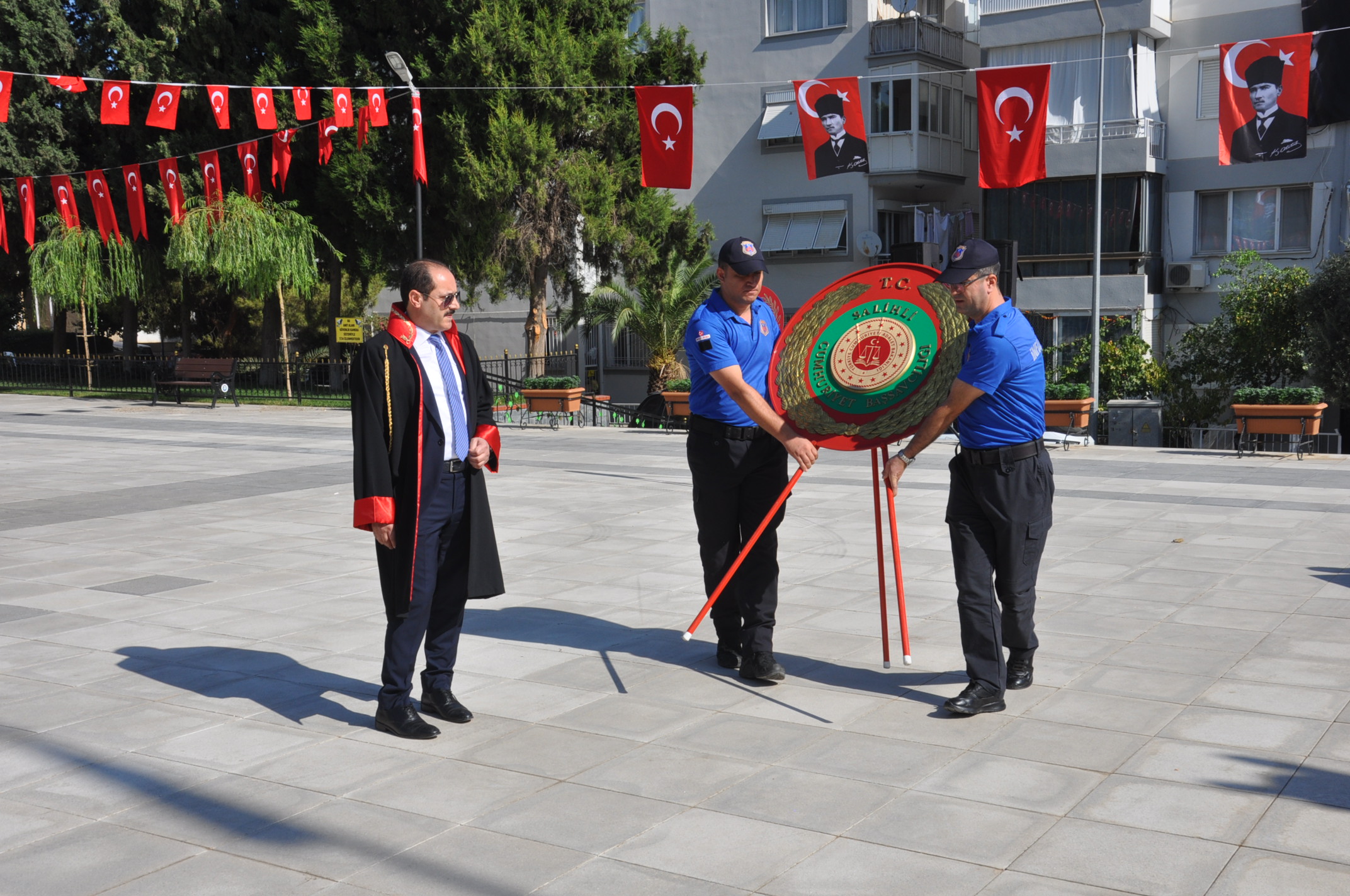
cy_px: 448
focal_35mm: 39
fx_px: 1461
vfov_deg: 34.1
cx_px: 675
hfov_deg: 49.6
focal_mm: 26
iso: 200
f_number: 14
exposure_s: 1/200
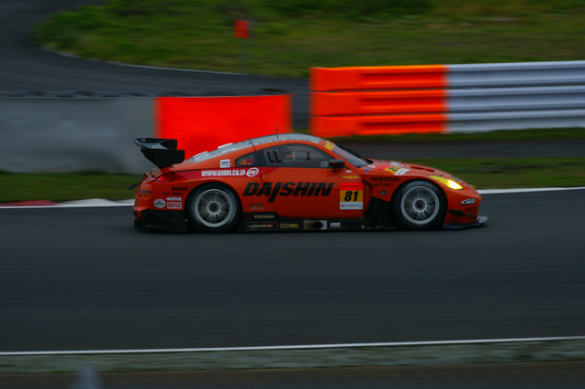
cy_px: 194
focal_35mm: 495
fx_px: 8039
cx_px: 292
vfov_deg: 2.8
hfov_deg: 4.2
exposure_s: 1/160
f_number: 6.3
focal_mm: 330
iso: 500
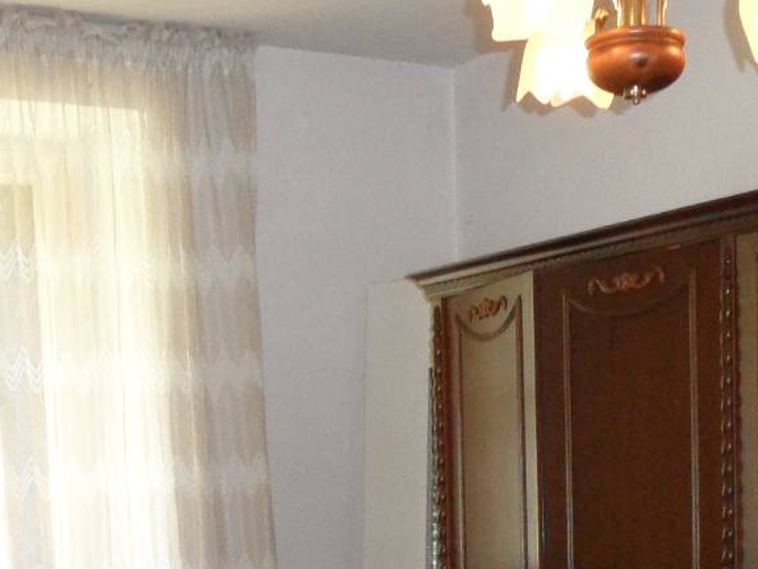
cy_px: 813
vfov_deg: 17.0
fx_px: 1752
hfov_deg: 24.4
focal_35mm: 80
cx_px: 363
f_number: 3.2
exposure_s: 1/30
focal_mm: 3.9
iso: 200
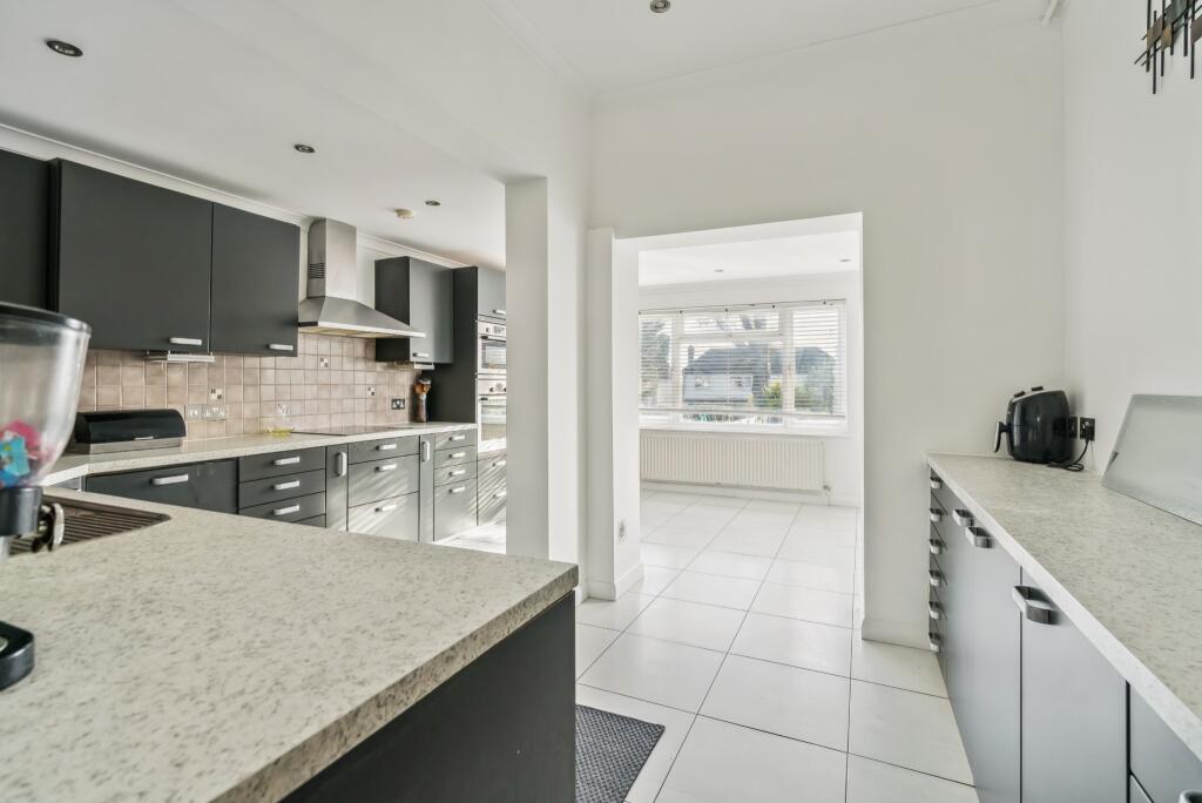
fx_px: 535
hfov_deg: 96.7
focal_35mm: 16
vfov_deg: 73.8
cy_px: 402
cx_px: 601
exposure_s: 1/100
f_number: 6.3
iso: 1600
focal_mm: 16
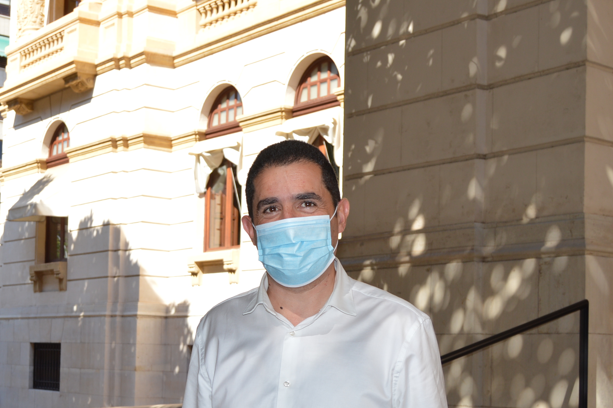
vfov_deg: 20.9
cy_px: 332
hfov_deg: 31.1
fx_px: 1089
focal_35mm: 64
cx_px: 182
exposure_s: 1/200
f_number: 5.6
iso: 100
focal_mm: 26
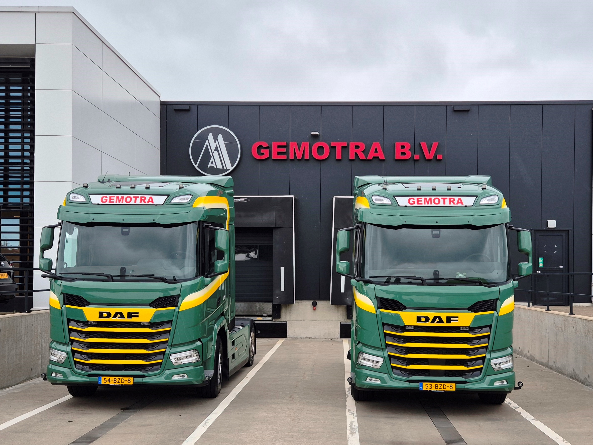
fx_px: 411
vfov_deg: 56.8
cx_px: 302
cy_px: 230
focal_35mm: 24
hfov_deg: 71.6
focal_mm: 5.4
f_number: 1.8
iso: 25
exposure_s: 1/286
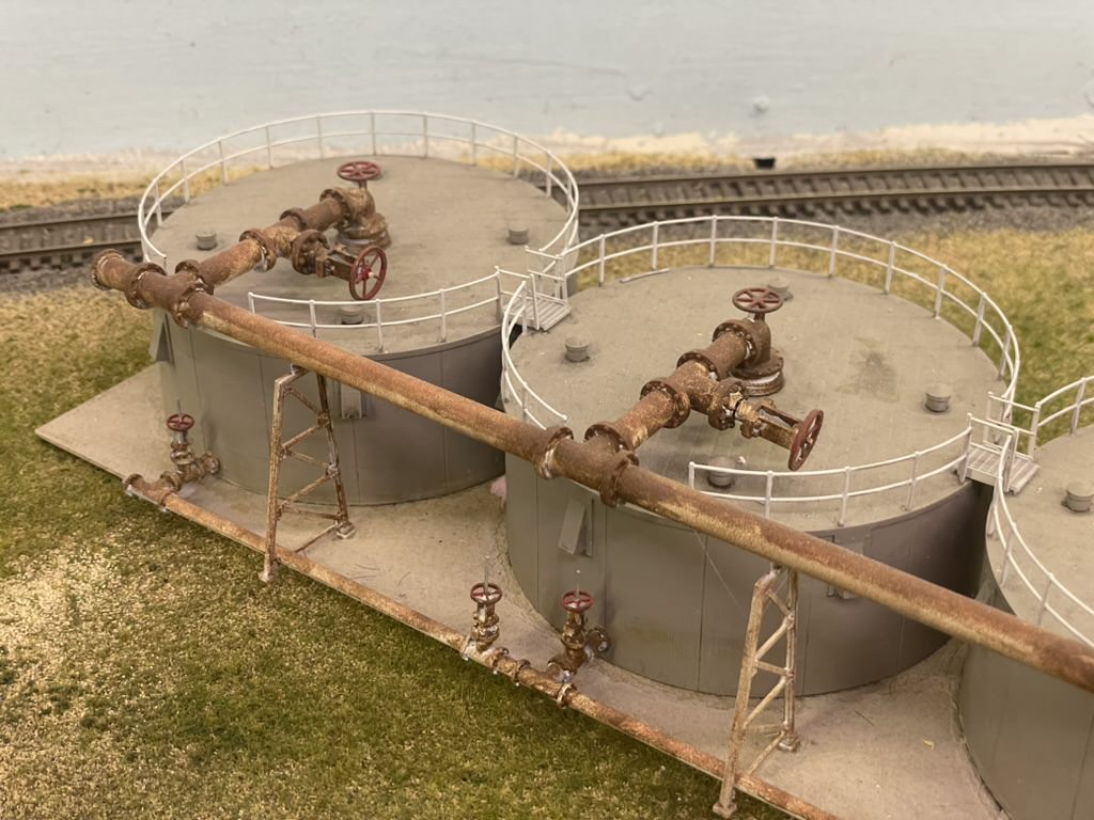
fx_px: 1643
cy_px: 410
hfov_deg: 36.8
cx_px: 547
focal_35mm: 52
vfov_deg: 28.0
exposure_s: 1/60
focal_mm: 6
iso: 200
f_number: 2
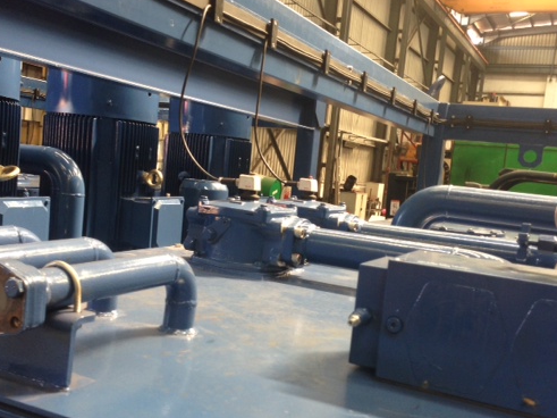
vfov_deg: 33.6
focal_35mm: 43
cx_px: 279
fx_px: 692
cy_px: 220
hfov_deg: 43.9
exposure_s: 1/20
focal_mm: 4.12
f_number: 2.4
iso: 64
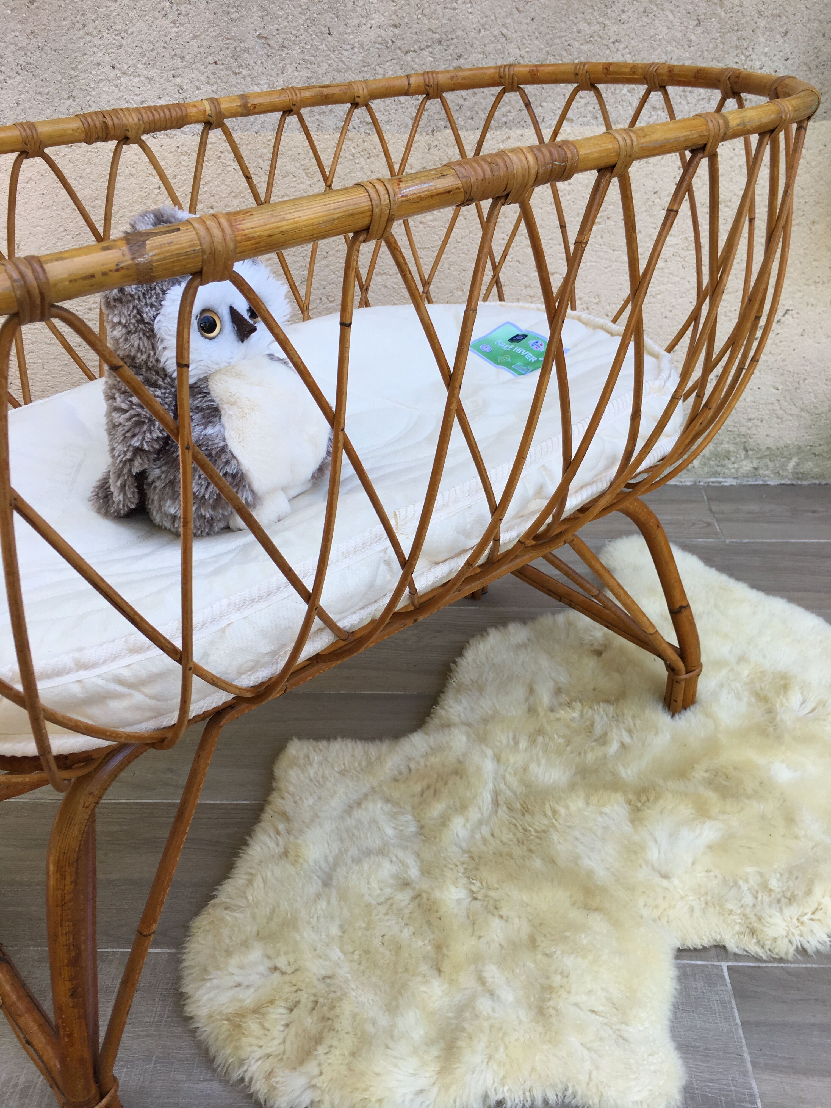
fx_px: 928
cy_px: 554
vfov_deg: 61.7
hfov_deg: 48.2
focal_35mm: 29
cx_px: 416
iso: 25
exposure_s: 1/107
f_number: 2.2
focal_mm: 4.15
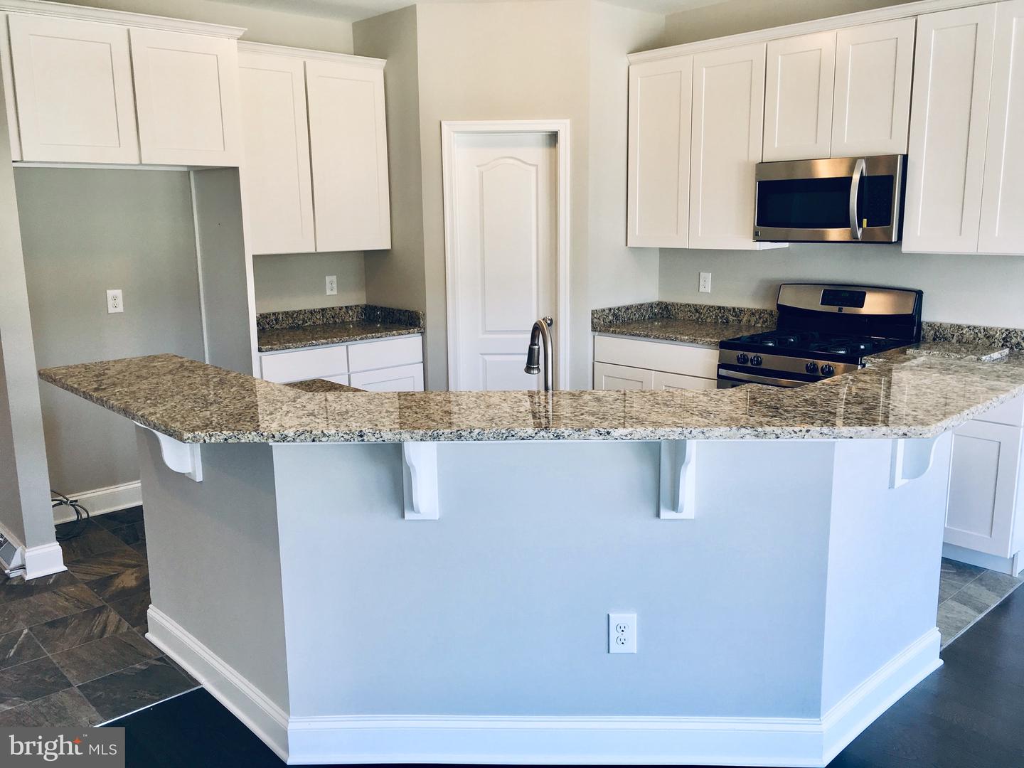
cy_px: 384
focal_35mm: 29
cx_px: 512
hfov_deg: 61.7
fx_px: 858
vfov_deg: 48.2
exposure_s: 1/31
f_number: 2.2
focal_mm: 4.15
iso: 25
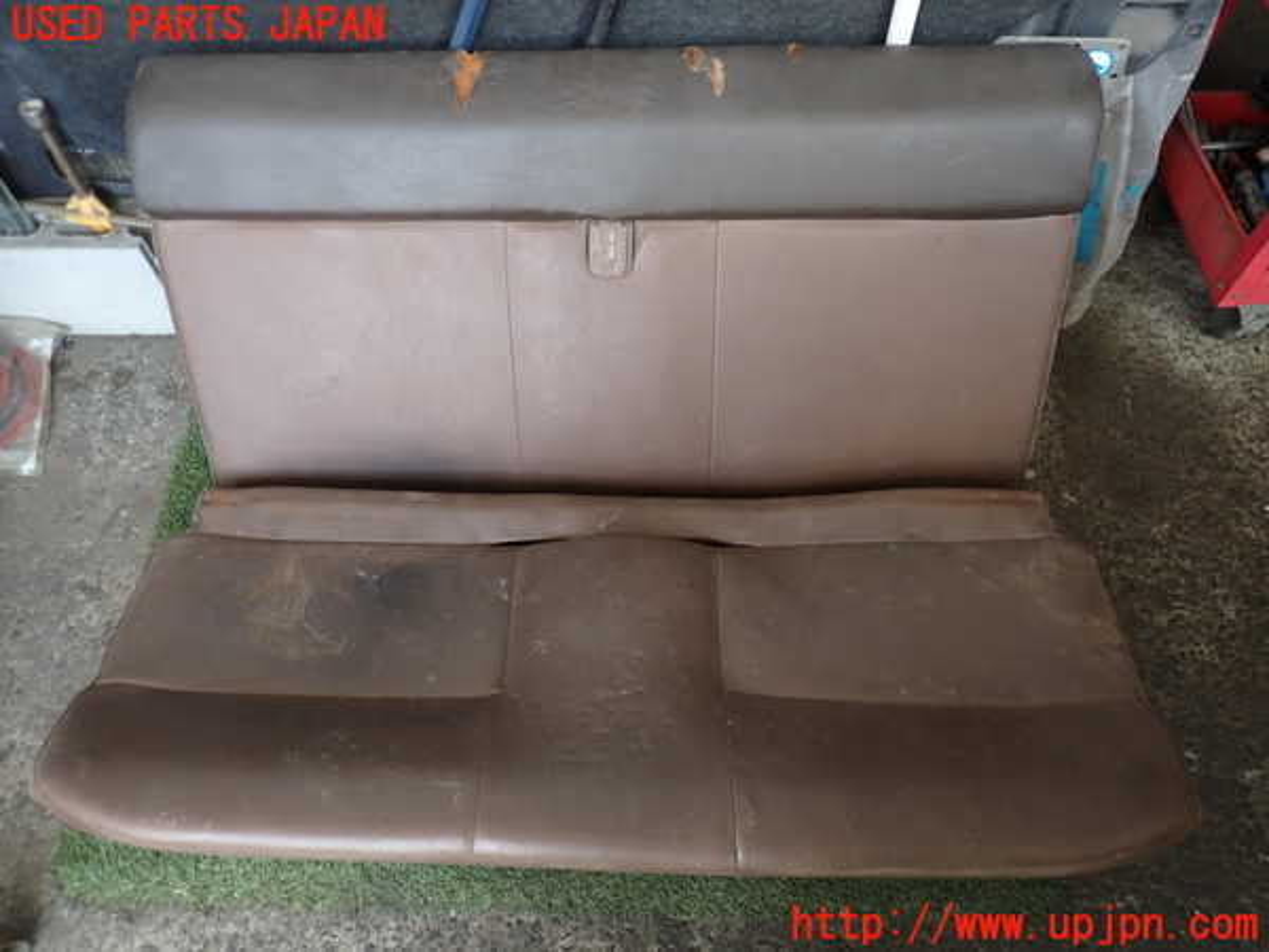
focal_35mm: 25
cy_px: 476
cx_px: 634
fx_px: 916
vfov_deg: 54.9
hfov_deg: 69.4
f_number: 2
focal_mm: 4.5
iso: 100
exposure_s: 1/80
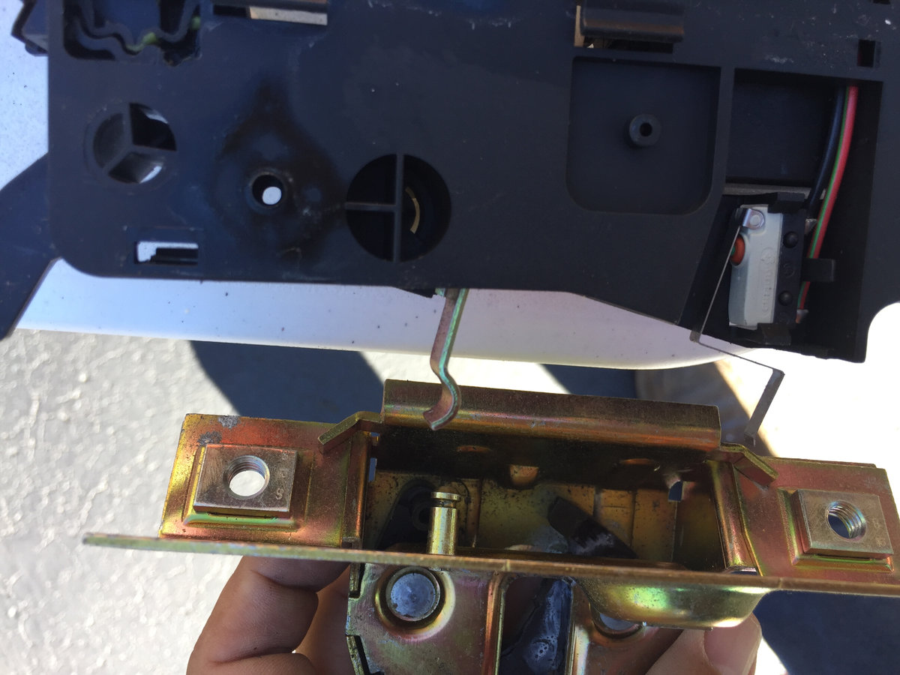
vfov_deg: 48.2
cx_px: 450
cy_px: 338
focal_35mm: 29
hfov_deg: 61.7
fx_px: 754
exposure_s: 1/120
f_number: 2.2
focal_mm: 4.15
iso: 32
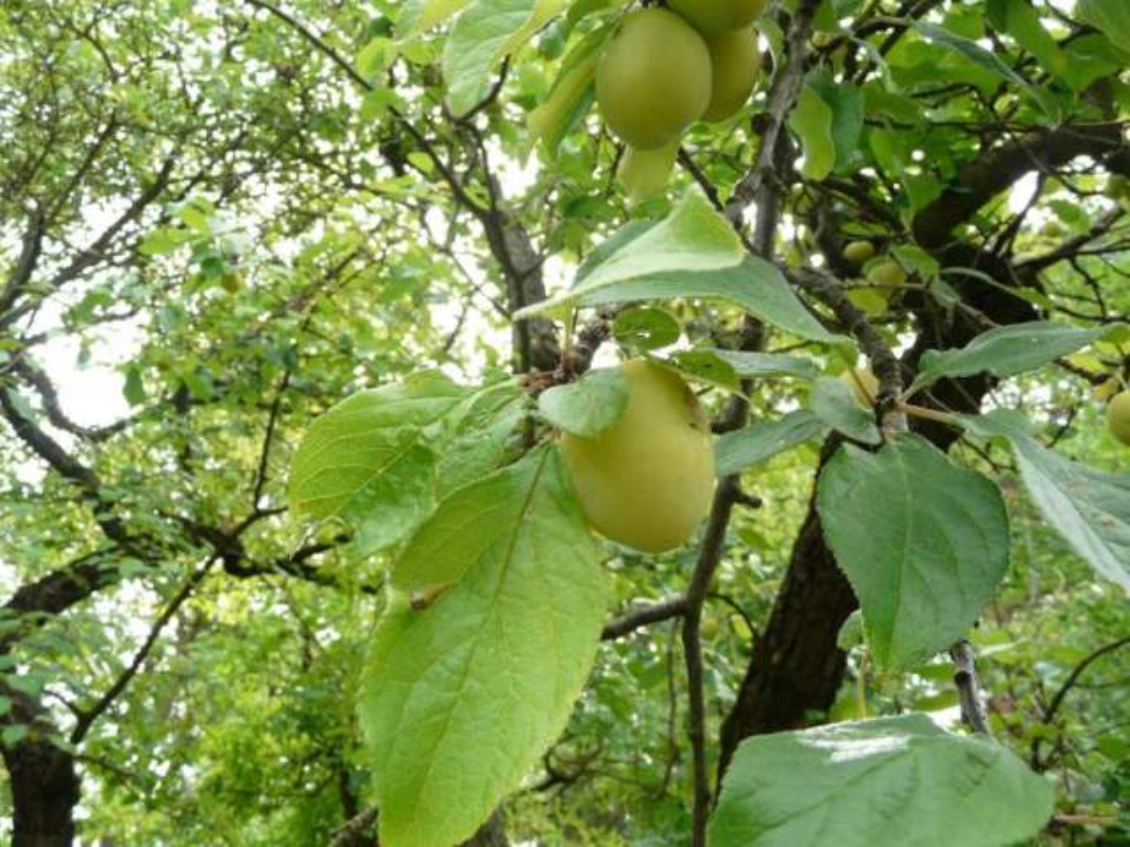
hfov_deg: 63.4
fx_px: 914
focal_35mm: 28
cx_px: 565
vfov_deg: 49.7
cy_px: 424
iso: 100
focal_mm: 4.6
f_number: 3.6
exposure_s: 1/125
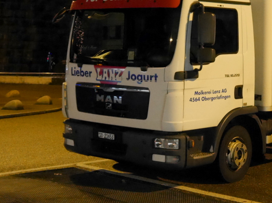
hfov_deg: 25.4
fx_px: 581
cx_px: 251
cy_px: 51
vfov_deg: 19.7
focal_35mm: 74
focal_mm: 20
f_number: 4.2
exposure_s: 1/20
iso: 3200
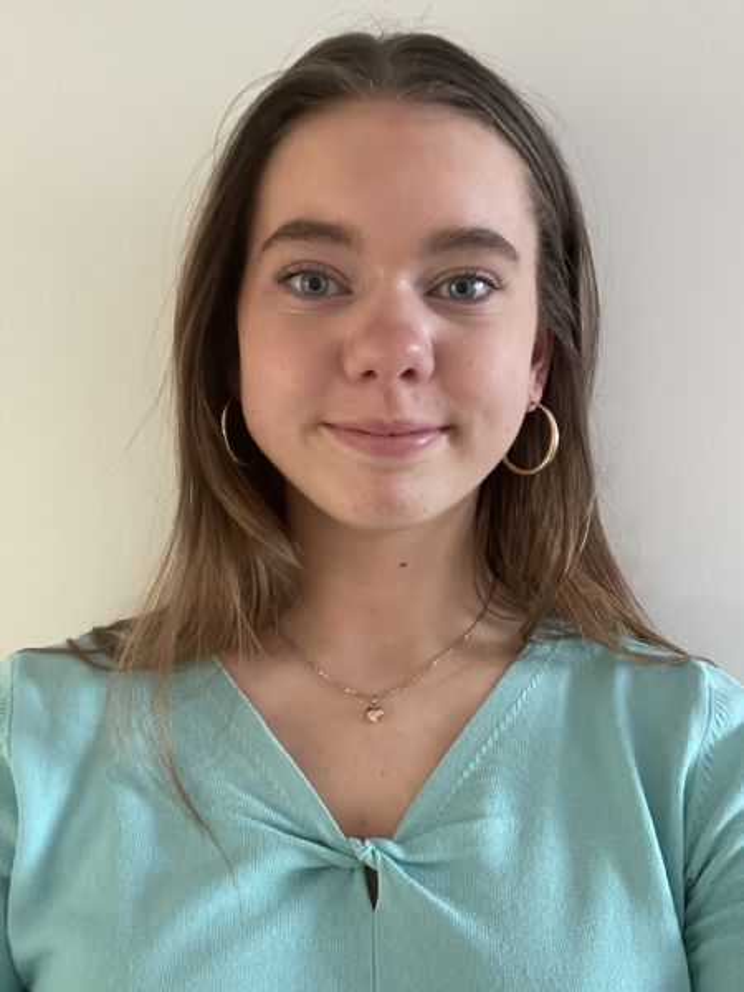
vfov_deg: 60.0
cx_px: 372
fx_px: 860
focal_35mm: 30
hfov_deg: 46.8
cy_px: 496
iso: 400
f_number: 2.2
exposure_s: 1/40
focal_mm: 2.71
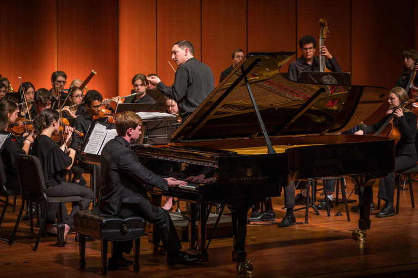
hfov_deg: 14.7
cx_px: 209
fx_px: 1624
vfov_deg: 9.8
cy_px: 139
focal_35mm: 140
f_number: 5.6
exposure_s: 1/160
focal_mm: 140
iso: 1250
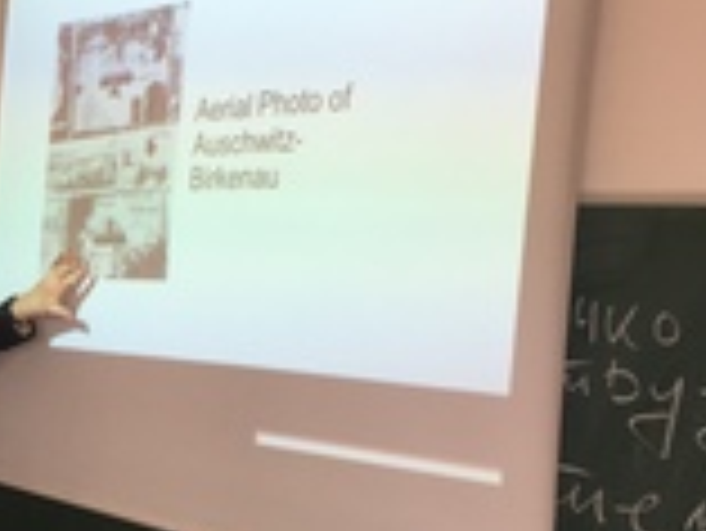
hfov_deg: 25.0
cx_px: -81
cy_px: 349
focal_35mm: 72
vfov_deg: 20.4
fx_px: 1470
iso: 32
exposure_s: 1/50
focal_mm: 4.15
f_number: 2.2
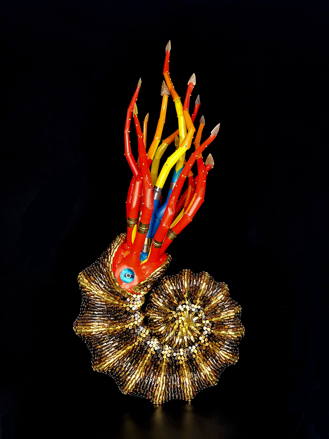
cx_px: 164
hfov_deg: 53.1
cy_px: 220
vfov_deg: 67.3
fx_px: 329
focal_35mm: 26
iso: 640
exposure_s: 1/40
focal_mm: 4.25
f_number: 1.8
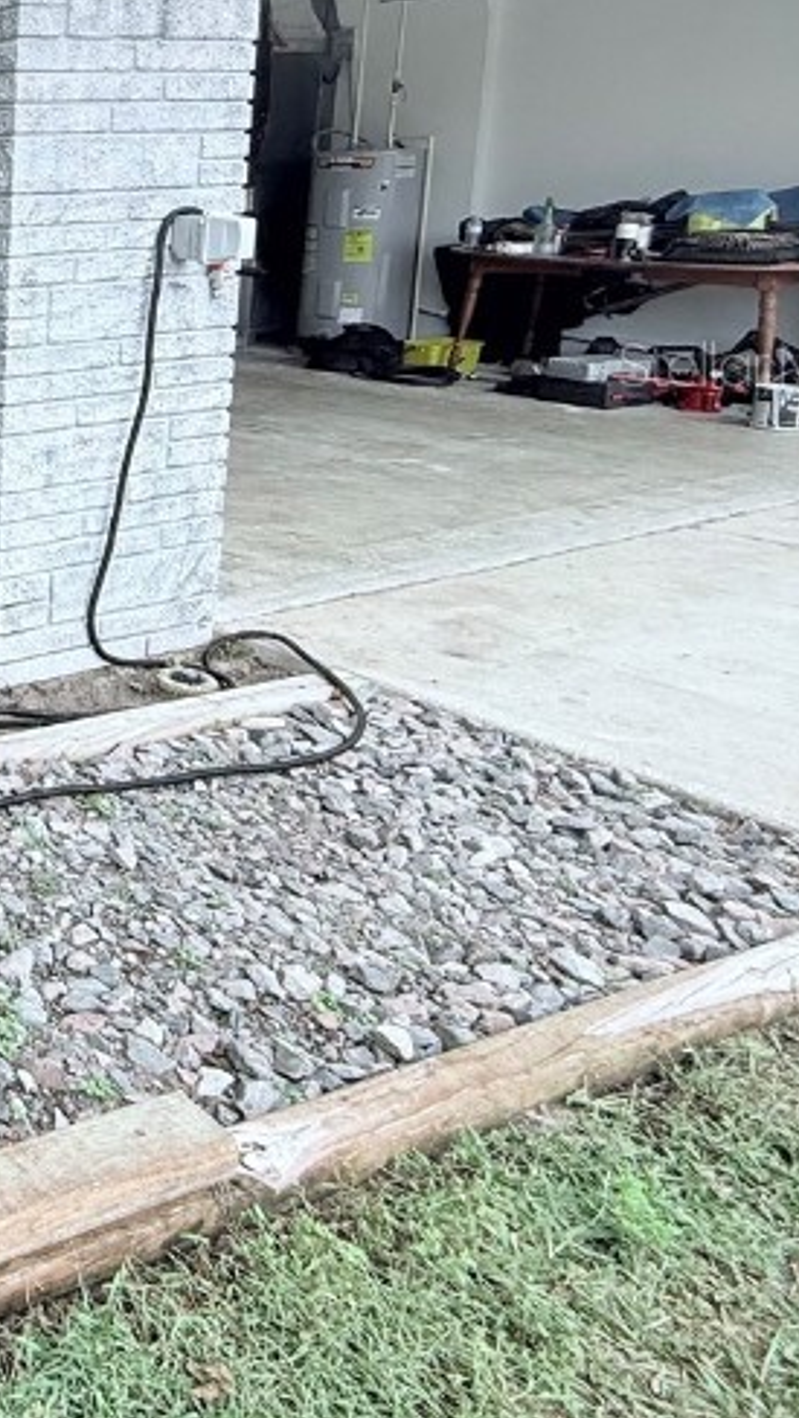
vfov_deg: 58.0
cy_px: 363
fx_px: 1204
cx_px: -596
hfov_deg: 22.9
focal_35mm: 32
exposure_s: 1/585
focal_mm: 2.22
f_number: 2.2
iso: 64
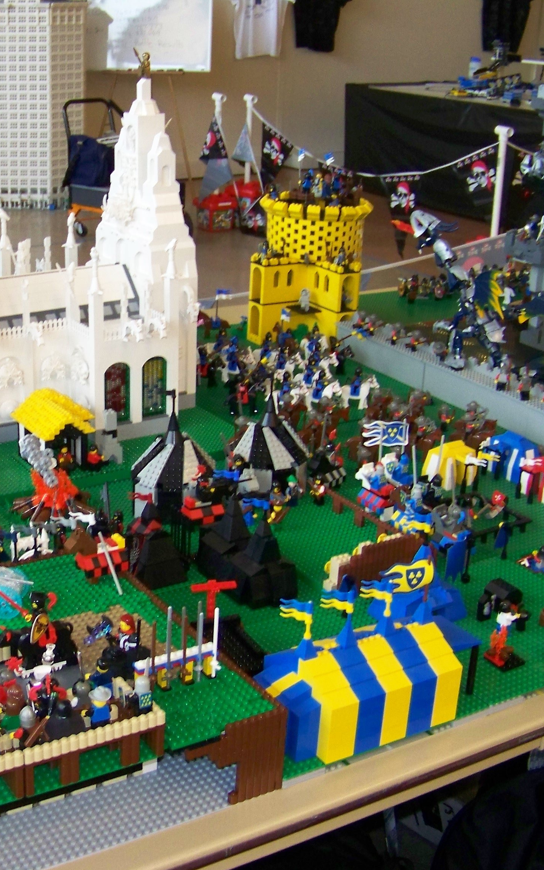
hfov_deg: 24.7
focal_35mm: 51
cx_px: 69
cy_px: 435
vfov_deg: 39.6
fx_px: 1210
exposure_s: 1/30
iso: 200
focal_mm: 5.85
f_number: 2.8
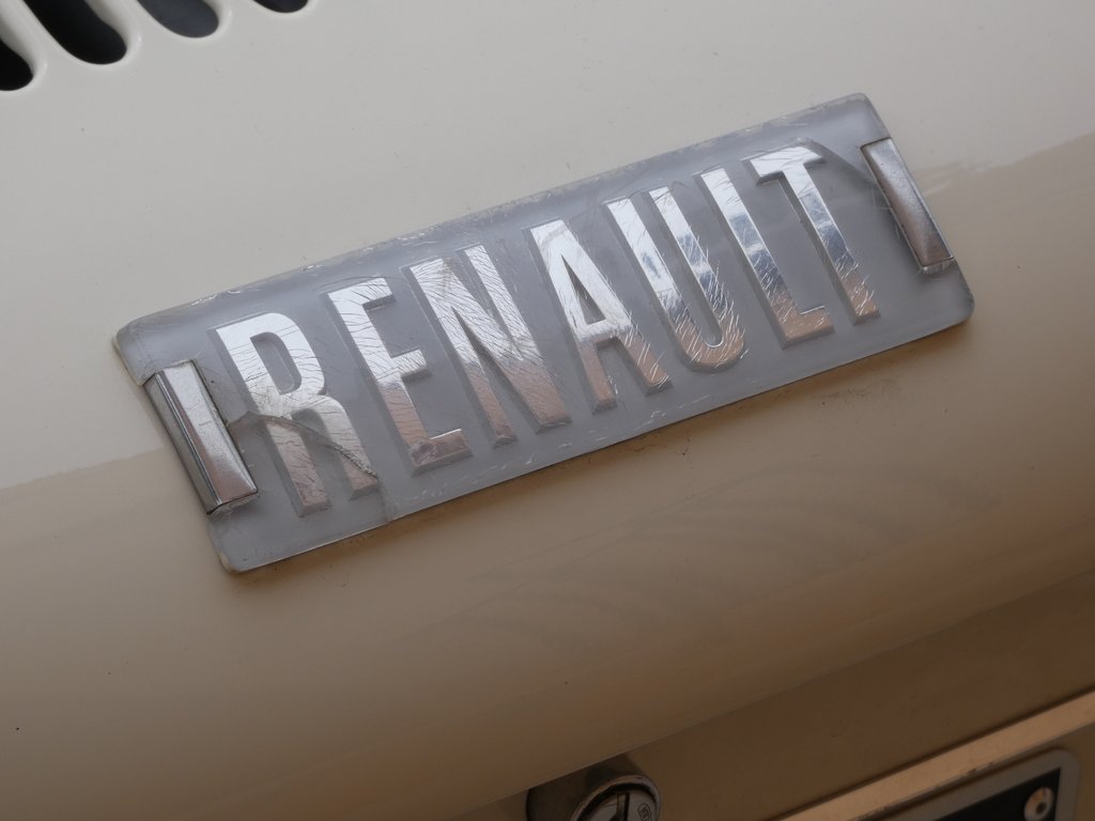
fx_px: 5472
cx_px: 548
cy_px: 410
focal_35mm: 173
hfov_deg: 11.4
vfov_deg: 8.6
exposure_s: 1/500
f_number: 5.5
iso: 80
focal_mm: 30.9
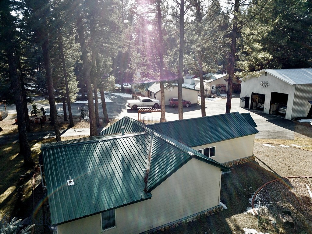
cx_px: 156
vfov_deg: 53.1
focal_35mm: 26
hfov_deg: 67.3
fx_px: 234
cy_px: 117
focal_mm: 4.73
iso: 100
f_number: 2.2
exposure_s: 1/400
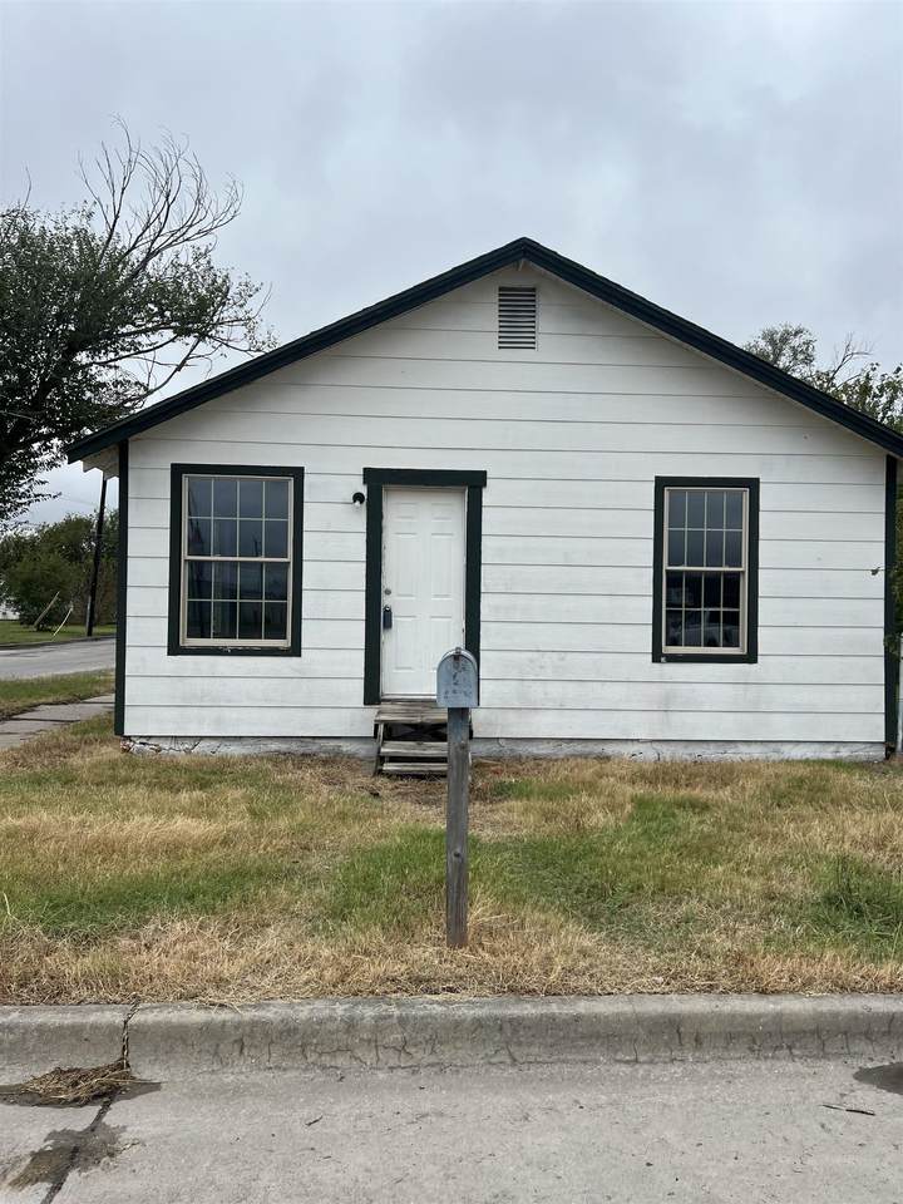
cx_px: 452
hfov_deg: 53.1
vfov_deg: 67.3
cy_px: 602
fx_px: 904
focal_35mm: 26
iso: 50
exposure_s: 1/2762
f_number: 1.5
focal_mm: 5.7
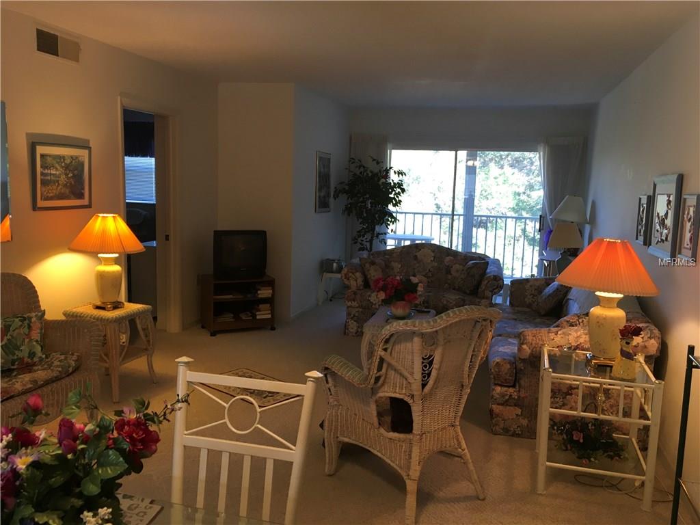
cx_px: 350
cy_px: 262
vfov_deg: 48.2
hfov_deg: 61.7
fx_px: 586
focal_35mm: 29
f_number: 2.2
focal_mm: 4.15
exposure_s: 1/30
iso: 50
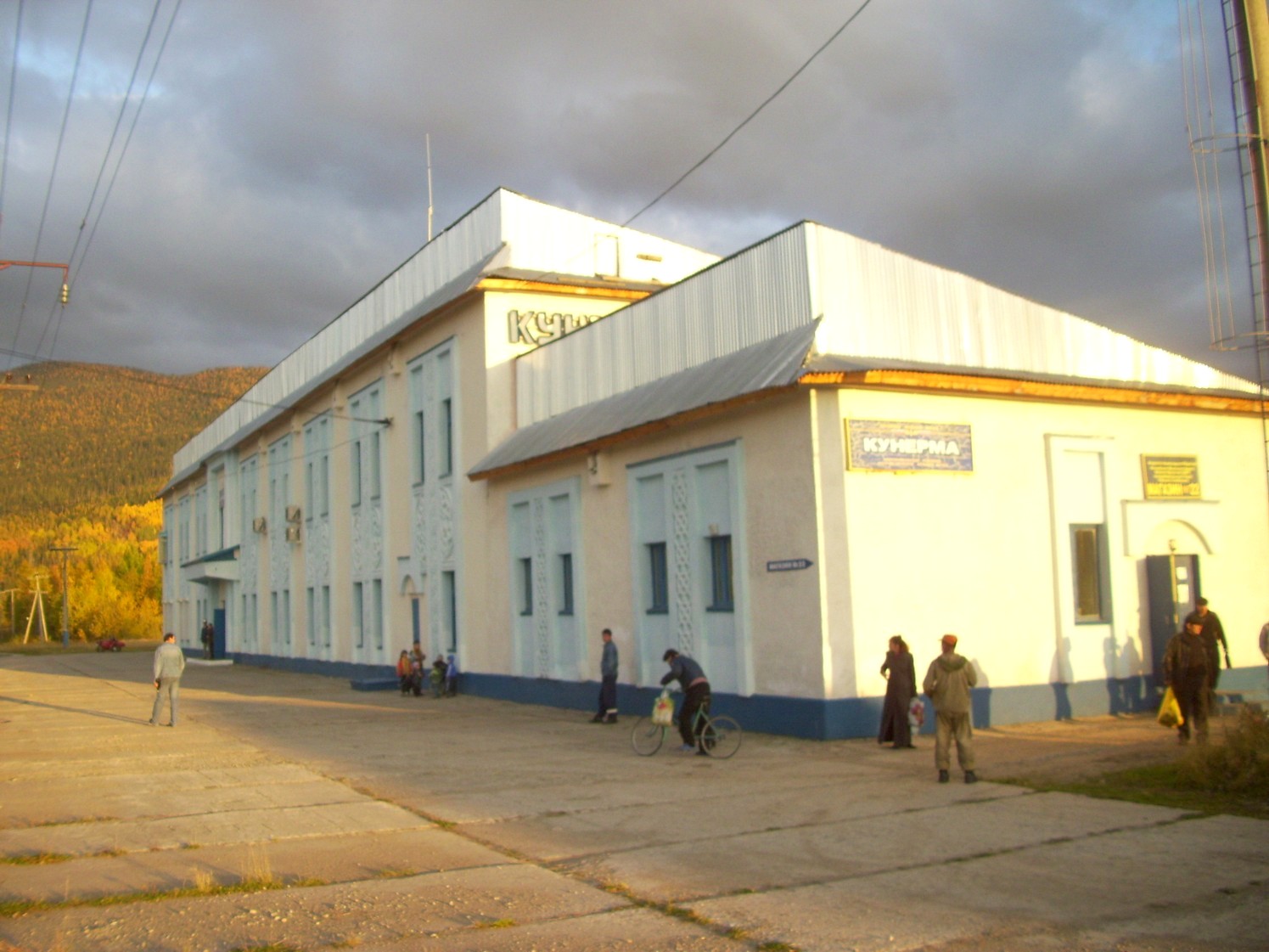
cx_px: 634
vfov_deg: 41.8
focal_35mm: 34
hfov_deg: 54.0
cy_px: 476
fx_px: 1246
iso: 80
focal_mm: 5.7
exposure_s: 1/160
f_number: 2.9
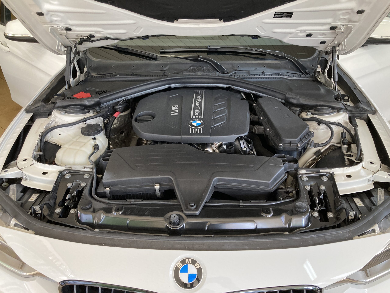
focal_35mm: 28
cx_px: 195
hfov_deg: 63.4
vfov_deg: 49.7
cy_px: 146
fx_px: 315
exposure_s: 1/50
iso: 160
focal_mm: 3.99
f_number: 1.8
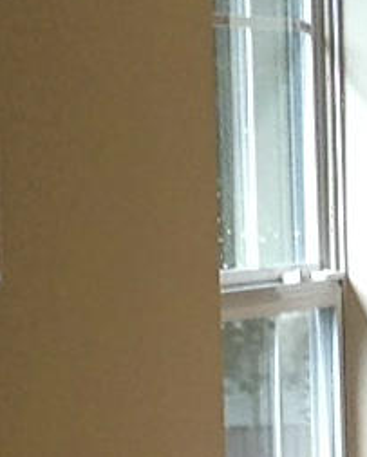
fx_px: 4459
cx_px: 765
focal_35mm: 329
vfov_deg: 5.9
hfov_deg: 4.6
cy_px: 480
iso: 40
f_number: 2.4
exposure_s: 1/50
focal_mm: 3.3
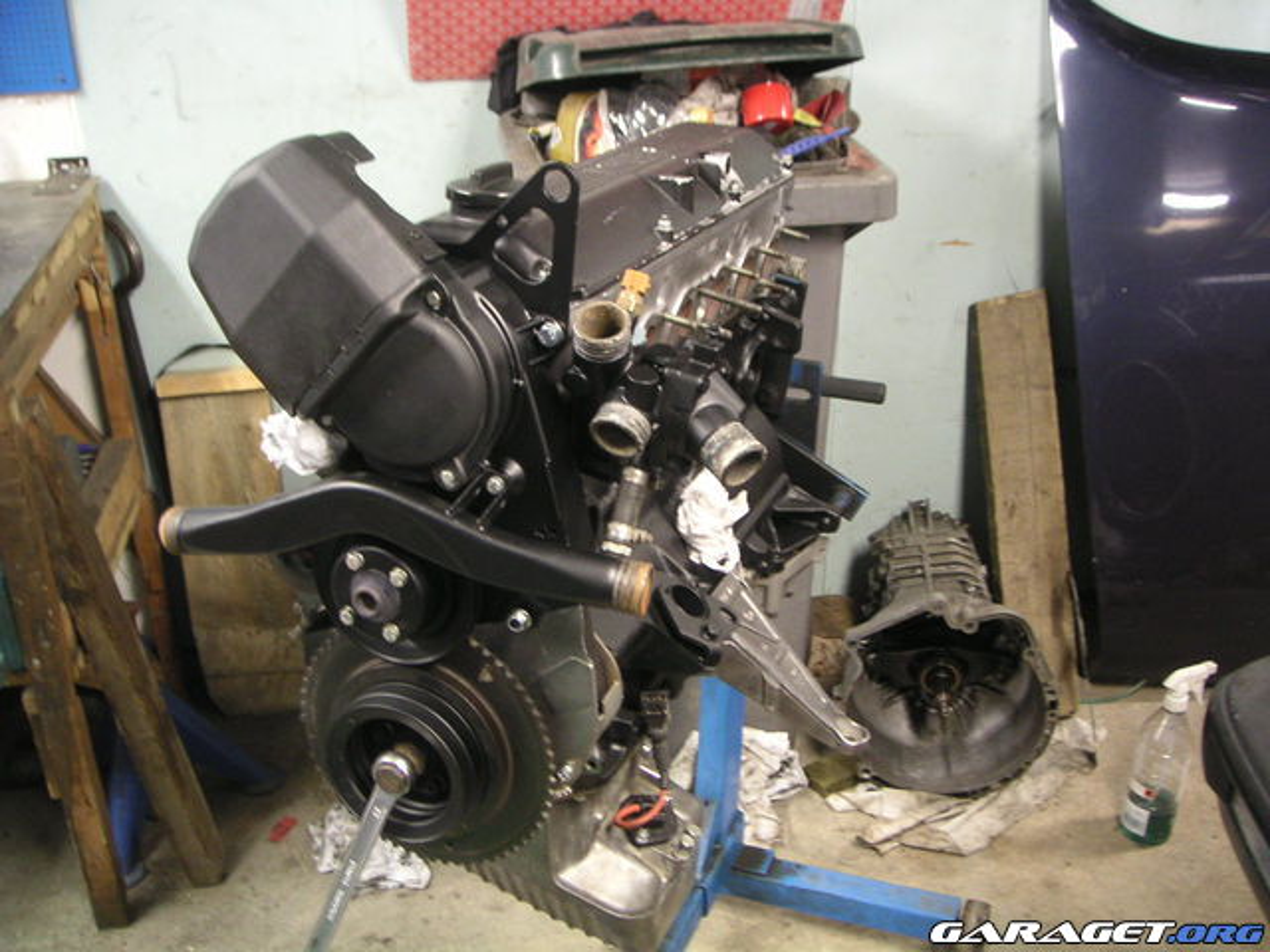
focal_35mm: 38
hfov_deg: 49.0
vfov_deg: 37.7
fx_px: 1394
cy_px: 476
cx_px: 635
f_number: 2.8
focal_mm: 6
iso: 100
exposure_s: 1/4
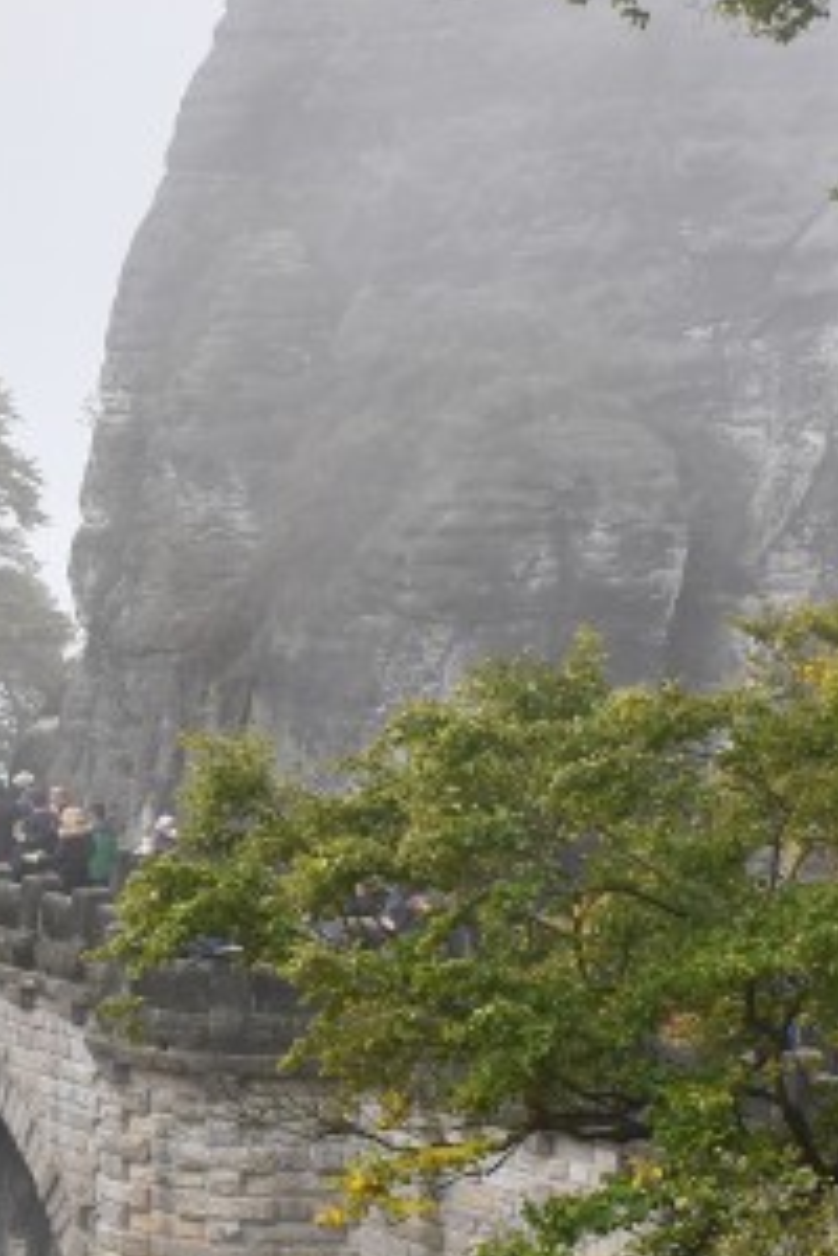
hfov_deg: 9.5
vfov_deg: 14.6
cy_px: 873
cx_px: -444
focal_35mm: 140
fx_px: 4888
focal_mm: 28
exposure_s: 1/320
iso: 800
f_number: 9
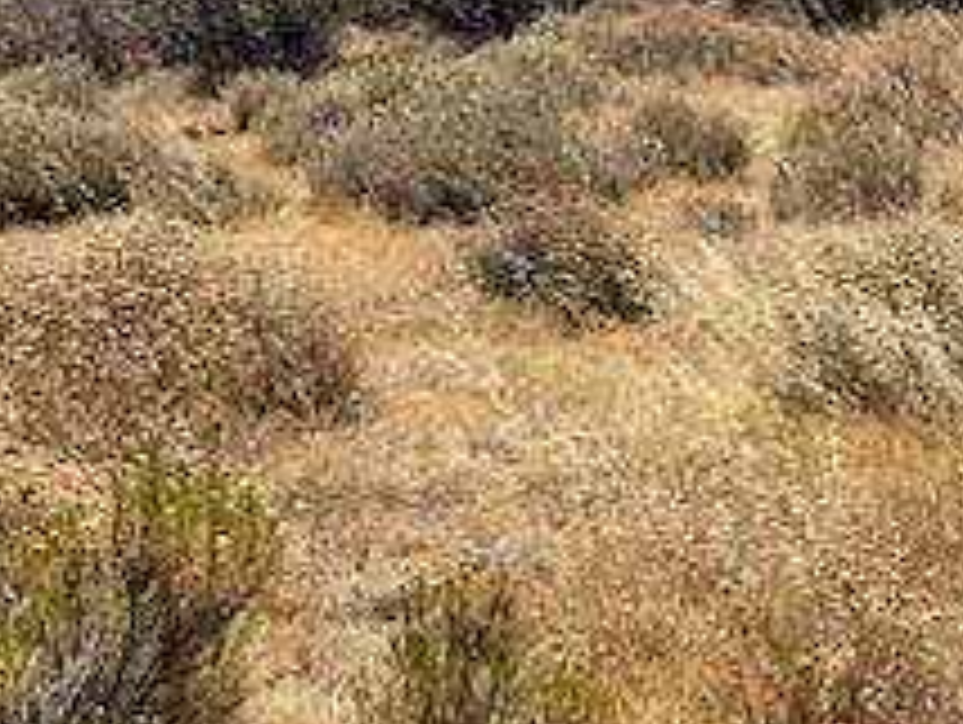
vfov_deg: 22.4
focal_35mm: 65
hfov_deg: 29.6
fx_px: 1810
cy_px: 535
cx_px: 630
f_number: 1.8
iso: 16
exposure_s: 1/2227
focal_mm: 3
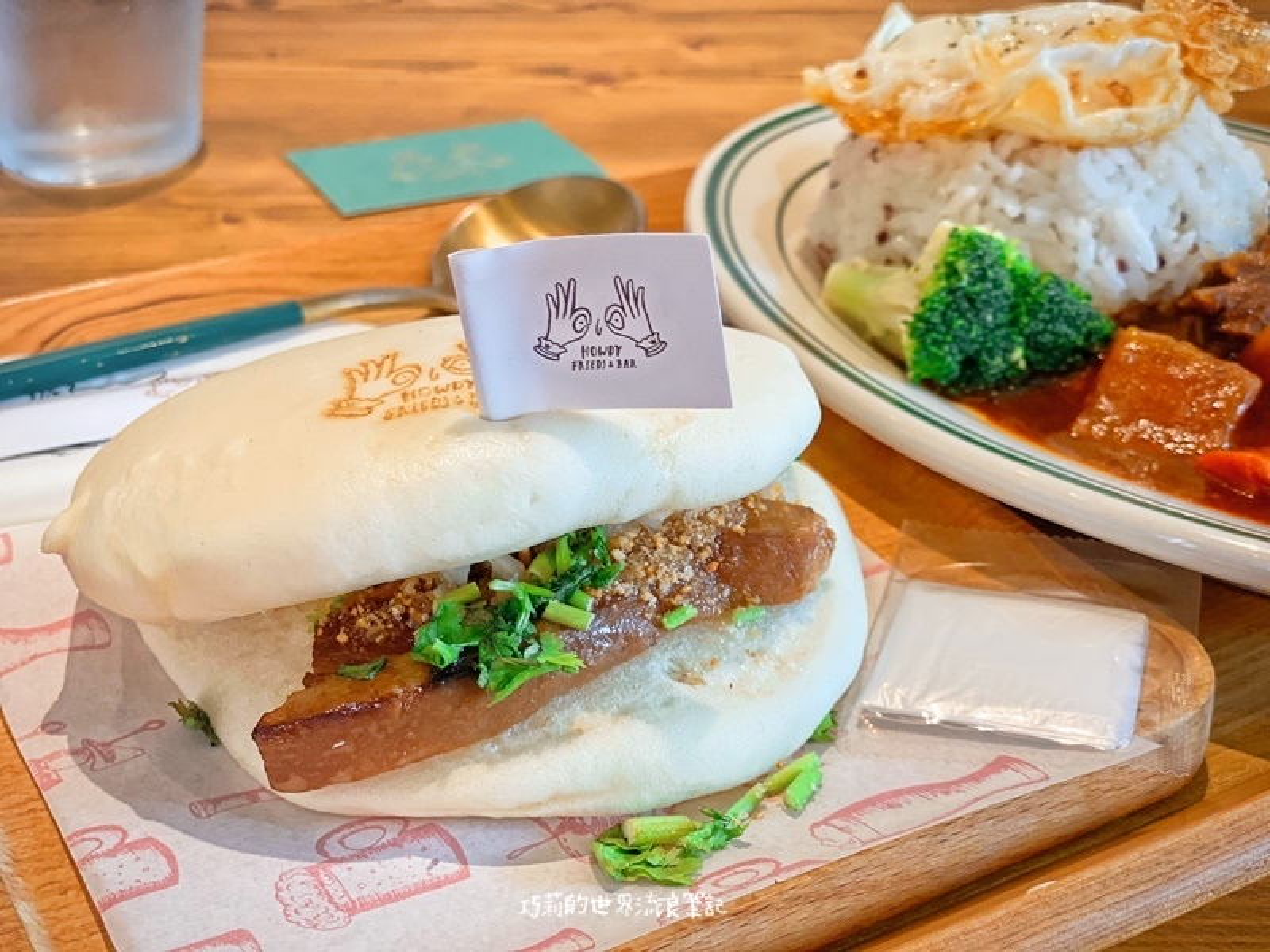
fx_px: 1908
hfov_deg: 36.8
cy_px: 476
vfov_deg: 28.0
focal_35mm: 52
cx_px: 635
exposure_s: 1/120
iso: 100
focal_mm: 6
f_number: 2
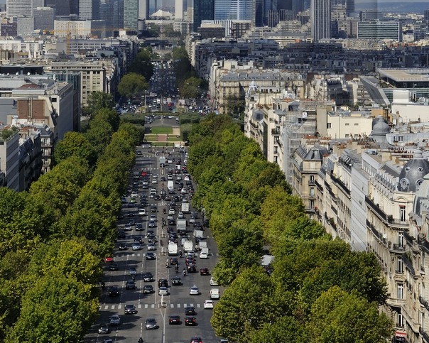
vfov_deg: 9.9
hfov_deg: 12.5
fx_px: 1955
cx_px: 330
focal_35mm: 154
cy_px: -16
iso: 200
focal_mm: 62
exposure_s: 1/250
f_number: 16
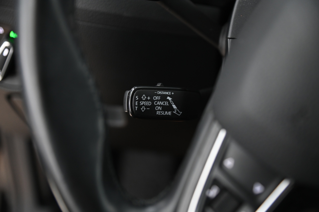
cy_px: 106
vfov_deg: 20.9
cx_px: 160
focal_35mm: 65
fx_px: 575
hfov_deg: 31.0
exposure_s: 1/10
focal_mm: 65
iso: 2000
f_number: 4
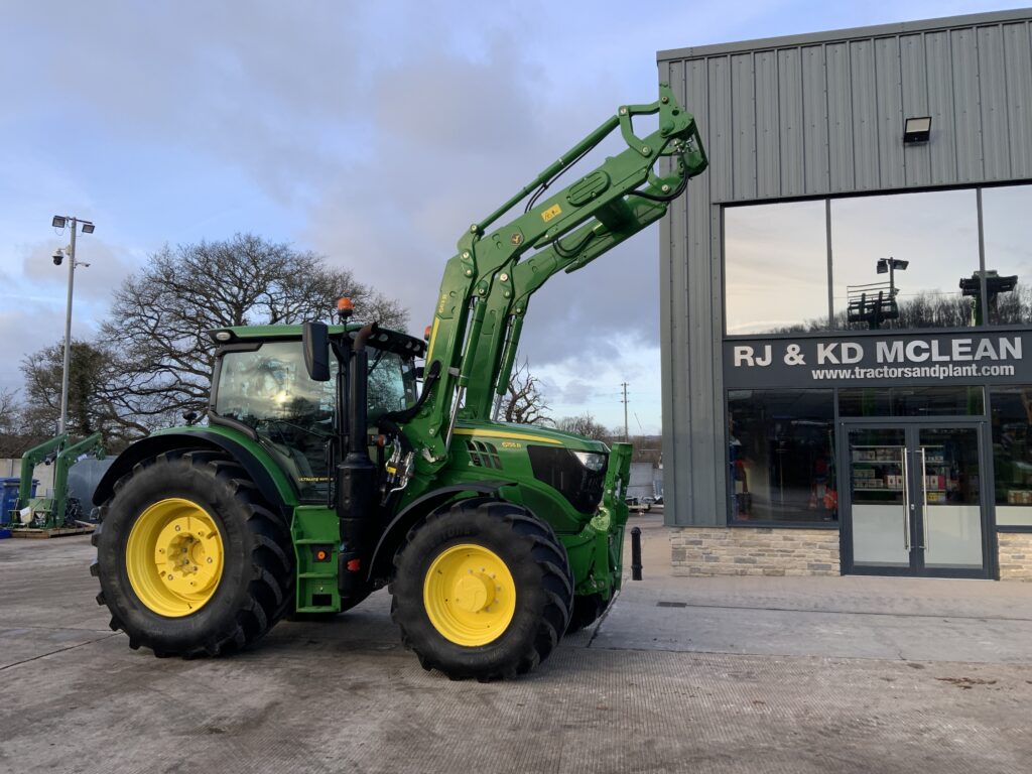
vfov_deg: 48.2
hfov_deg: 61.7
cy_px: 387
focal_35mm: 29
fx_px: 865
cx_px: 516
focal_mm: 3
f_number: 1.8
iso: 16
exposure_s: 1/400
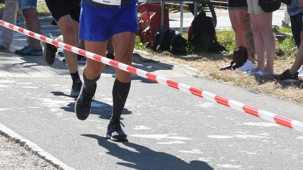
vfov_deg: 4.7
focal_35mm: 255
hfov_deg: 8.4
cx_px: 331
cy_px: -28
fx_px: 2048
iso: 640
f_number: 14
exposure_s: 1/320
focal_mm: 70
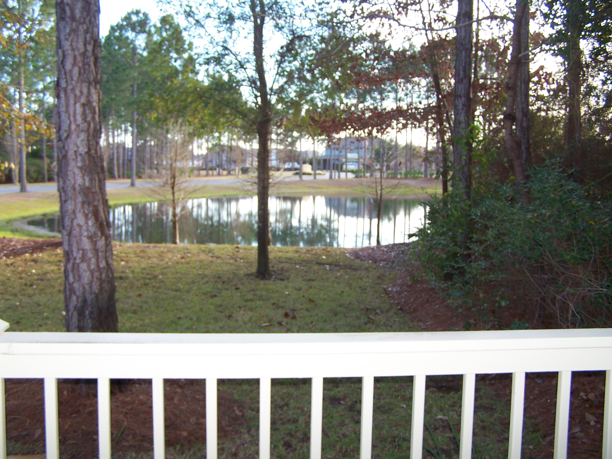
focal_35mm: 38
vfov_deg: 37.7
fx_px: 672
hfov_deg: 49.0
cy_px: 230
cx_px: 306
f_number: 2.8
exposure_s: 1/100
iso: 100
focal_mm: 6.3
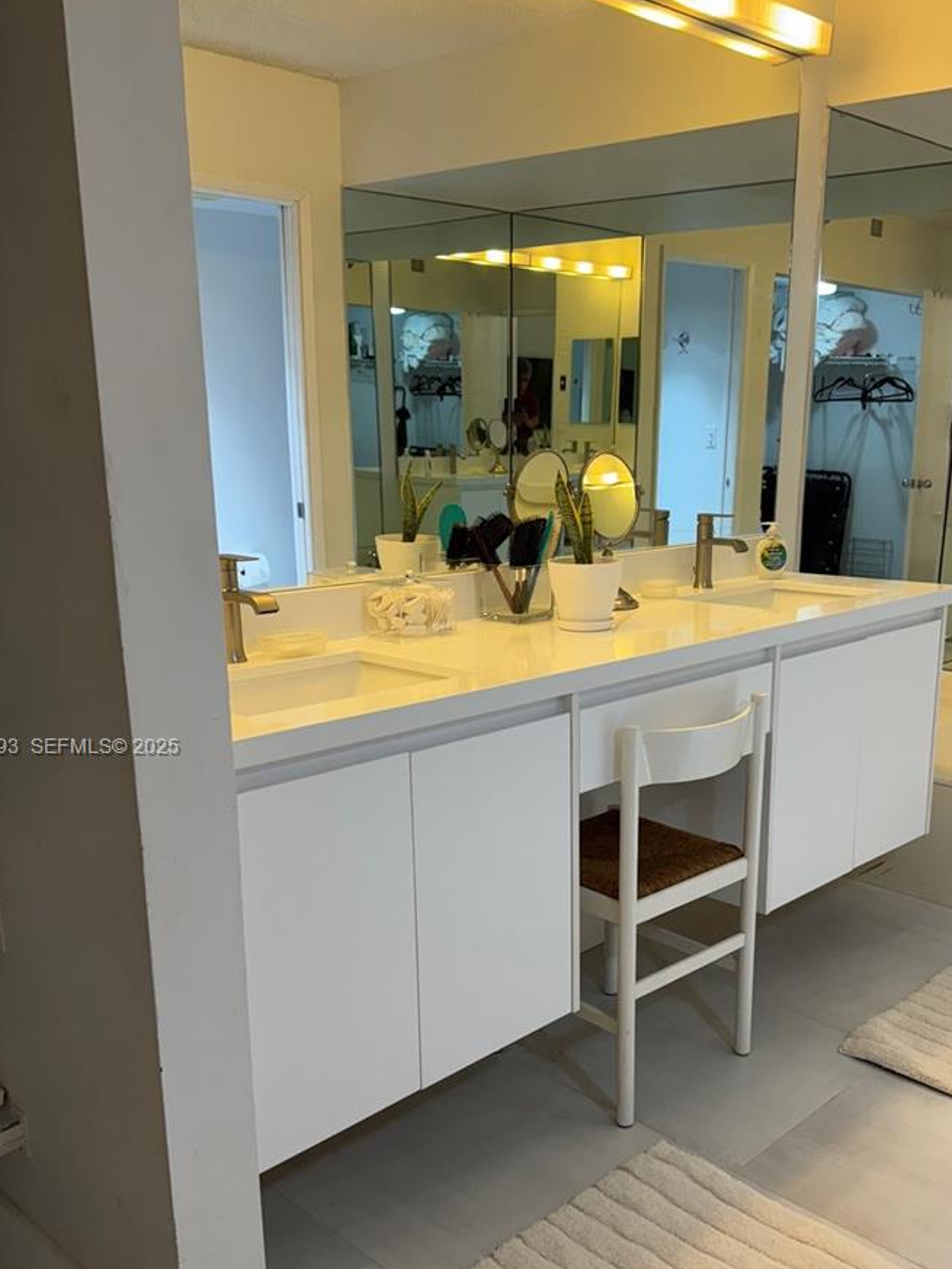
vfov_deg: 55.0
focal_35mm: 33
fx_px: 1210
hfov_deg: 42.8
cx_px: 564
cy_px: 749
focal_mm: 6.76
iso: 160
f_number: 1.78
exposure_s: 1/120
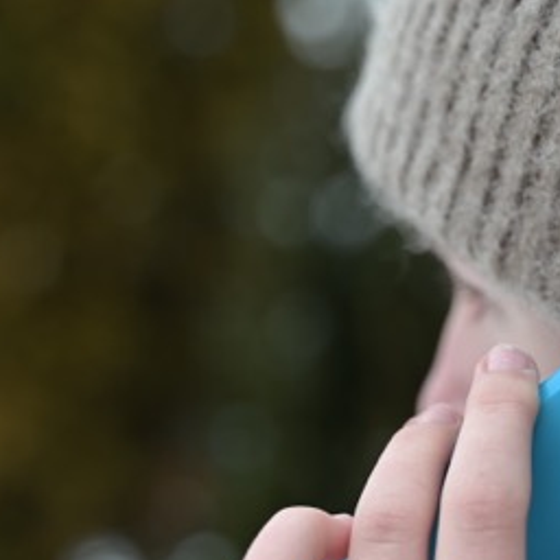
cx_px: 361
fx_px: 1867
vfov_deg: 17.0
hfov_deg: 17.0
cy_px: 357
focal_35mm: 102
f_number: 2.8
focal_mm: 48
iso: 100
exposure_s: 1/250
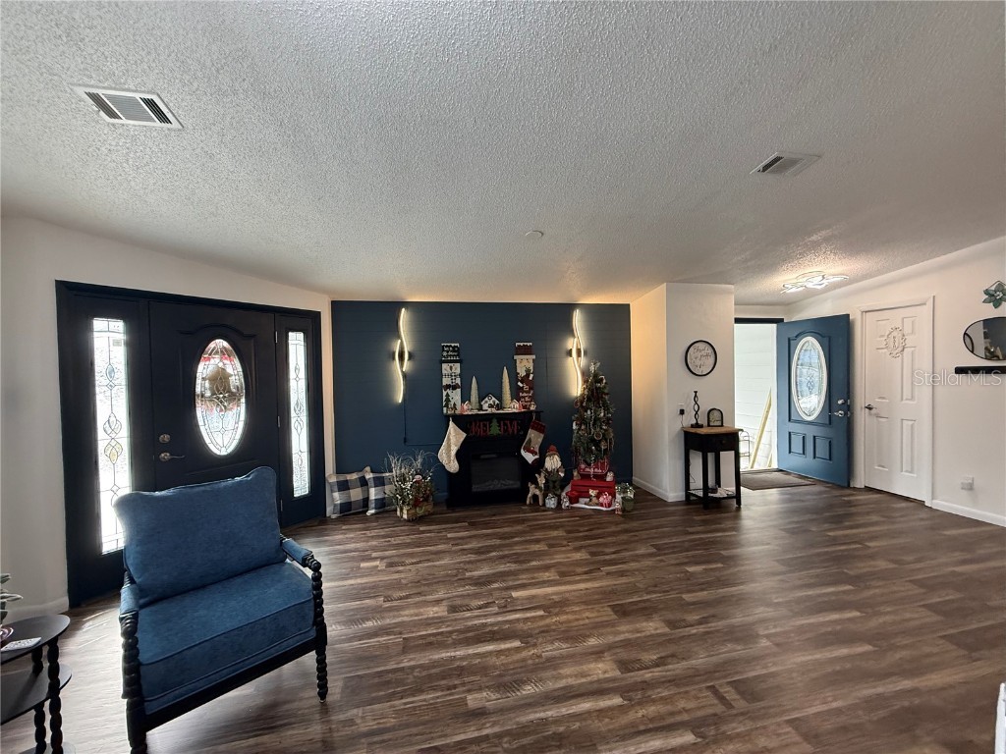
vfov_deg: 85.7
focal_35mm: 14
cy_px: 377
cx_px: 503
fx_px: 407
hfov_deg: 102.1
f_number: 2.2
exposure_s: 1/101
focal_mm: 2.22
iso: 320
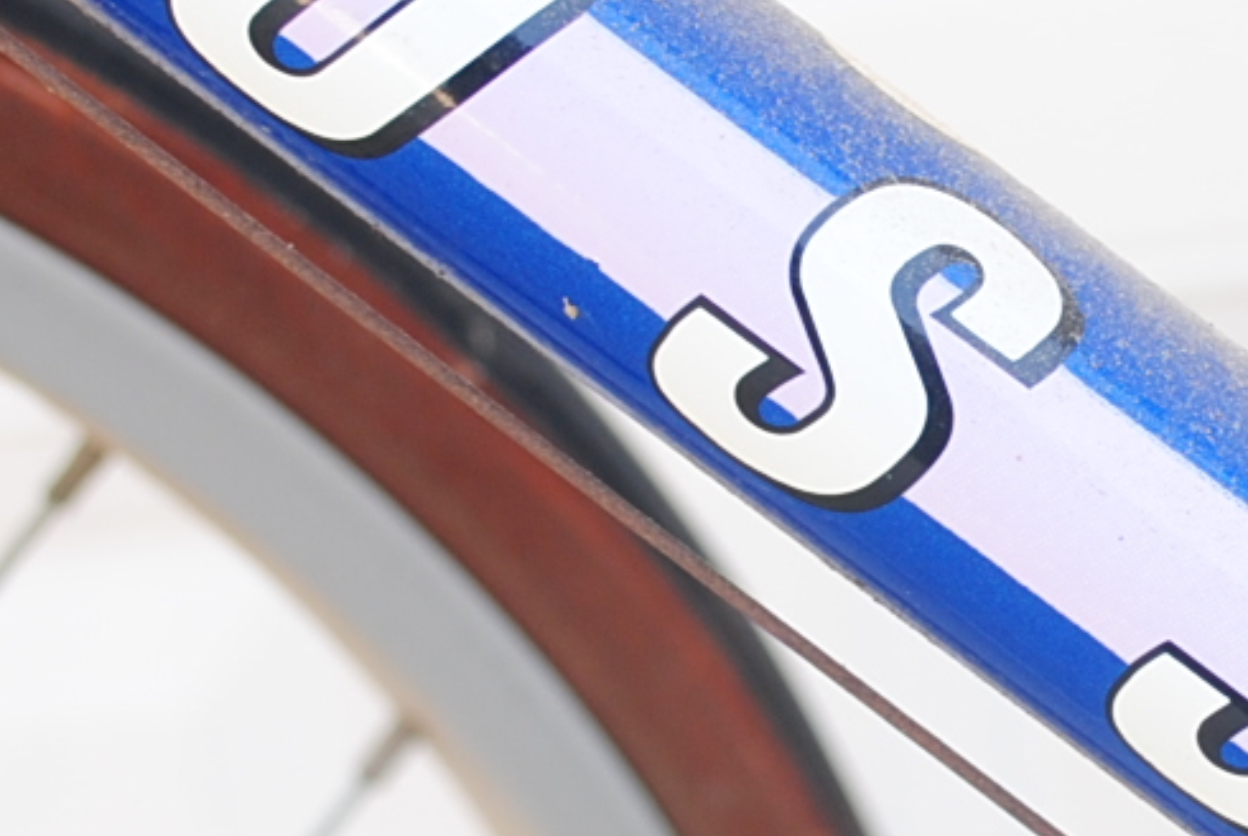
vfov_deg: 8.9
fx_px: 5345
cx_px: 1090
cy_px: 522
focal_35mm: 154
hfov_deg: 13.2
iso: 100
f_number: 4.2
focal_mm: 26
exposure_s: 1/50
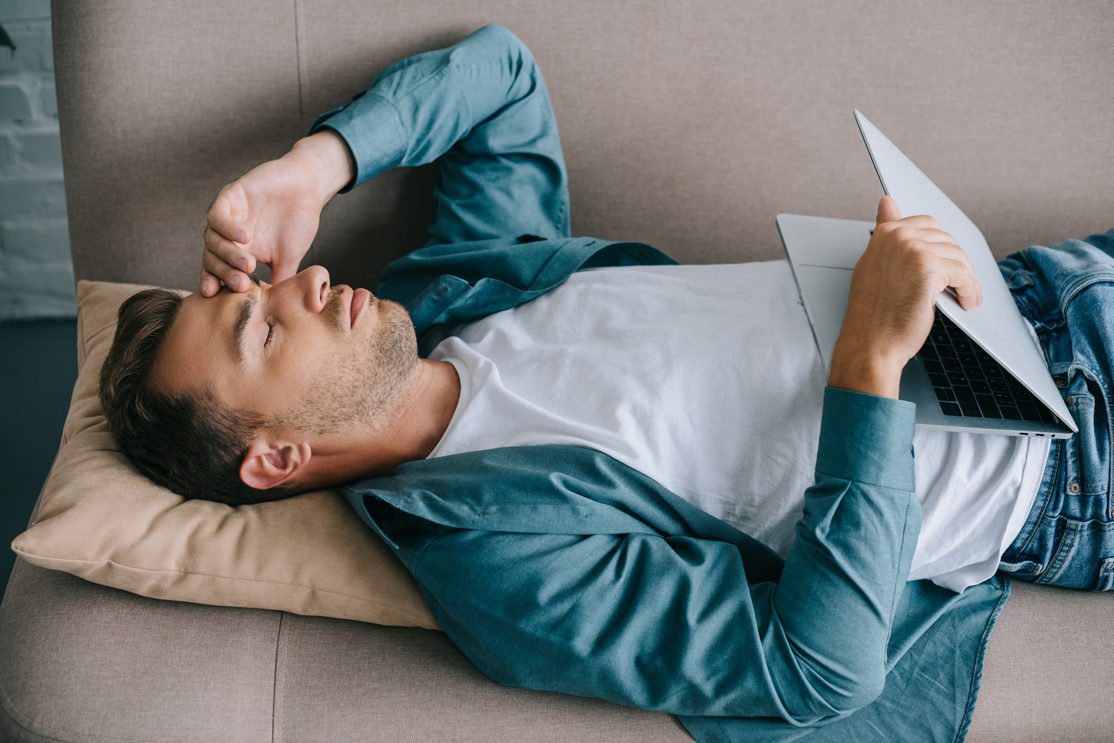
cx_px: 557
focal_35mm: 50
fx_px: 1547
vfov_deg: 27.0
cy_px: 372
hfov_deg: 39.6
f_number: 3.2
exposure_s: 1/400
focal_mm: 50
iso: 500
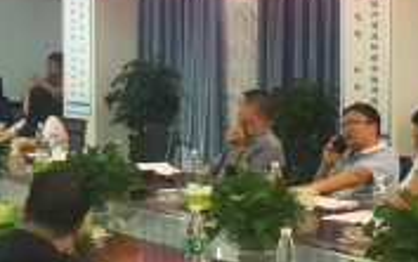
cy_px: 42
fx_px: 1186
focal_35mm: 104
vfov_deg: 12.5
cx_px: 175
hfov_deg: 20.0
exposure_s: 1/33
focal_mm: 4.15
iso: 50
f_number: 2.2
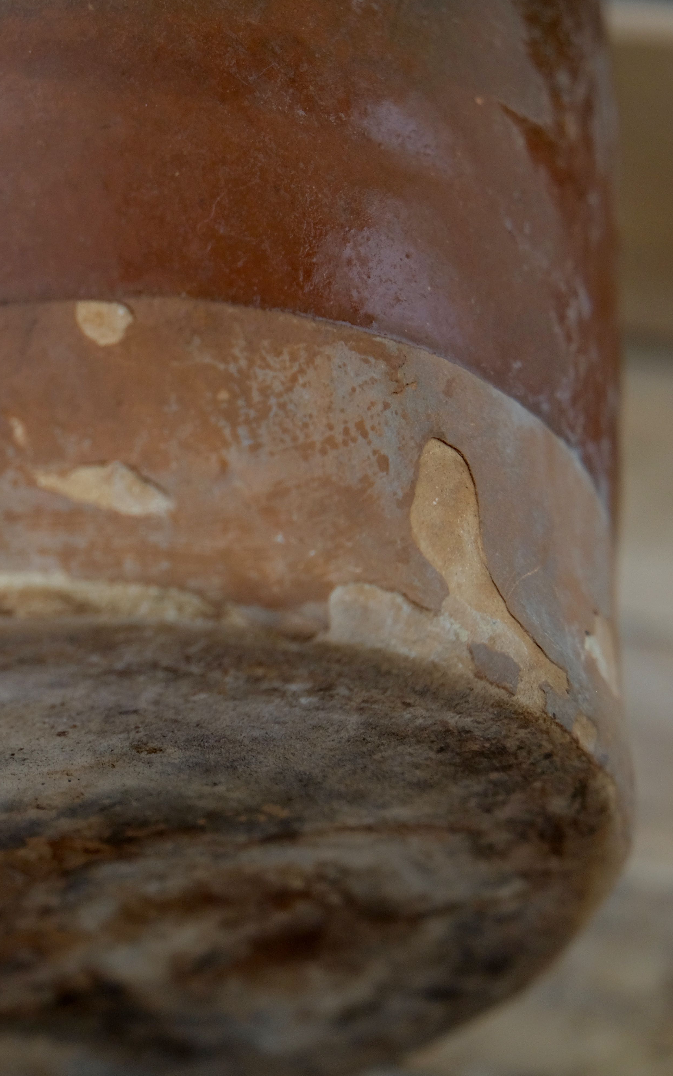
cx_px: -81
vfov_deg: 22.8
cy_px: 541
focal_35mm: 91
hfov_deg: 14.0
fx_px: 2671
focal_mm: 39
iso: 800
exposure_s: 1/38
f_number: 4
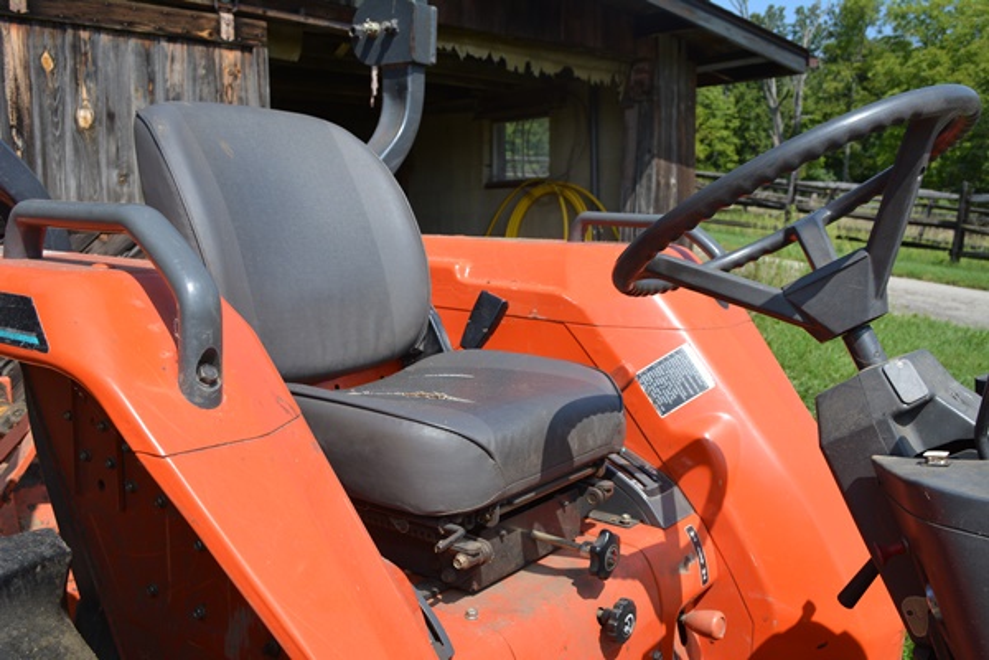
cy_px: 330
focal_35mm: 33
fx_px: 907
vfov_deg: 40.0
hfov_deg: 57.2
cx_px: 494
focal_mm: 22
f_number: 8
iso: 125
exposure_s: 1/250
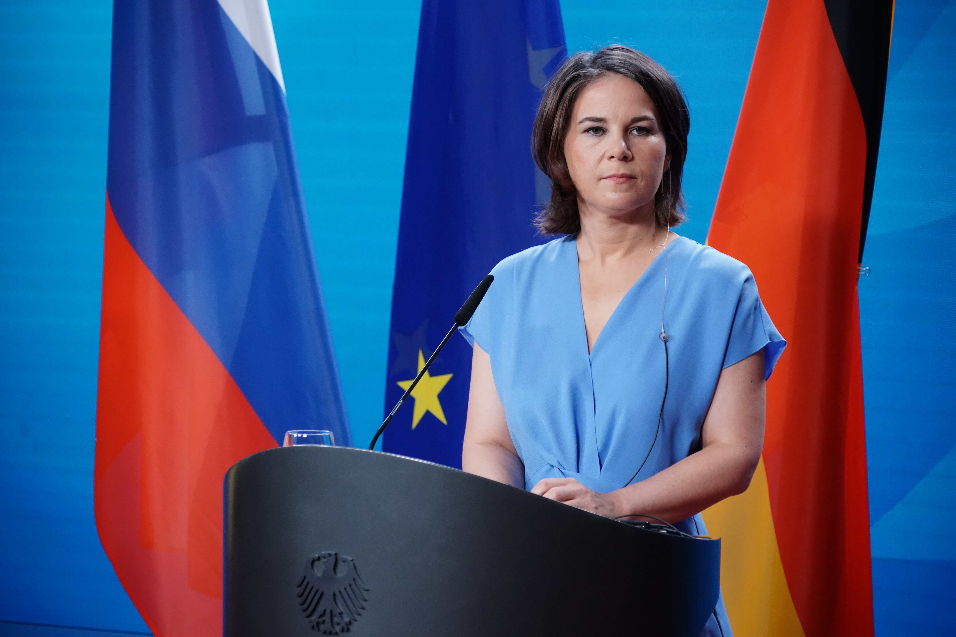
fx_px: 4488
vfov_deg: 8.1
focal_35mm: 169
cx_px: 478
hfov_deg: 12.2
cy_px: 318
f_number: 6.3
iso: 4000
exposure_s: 1/160
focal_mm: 169
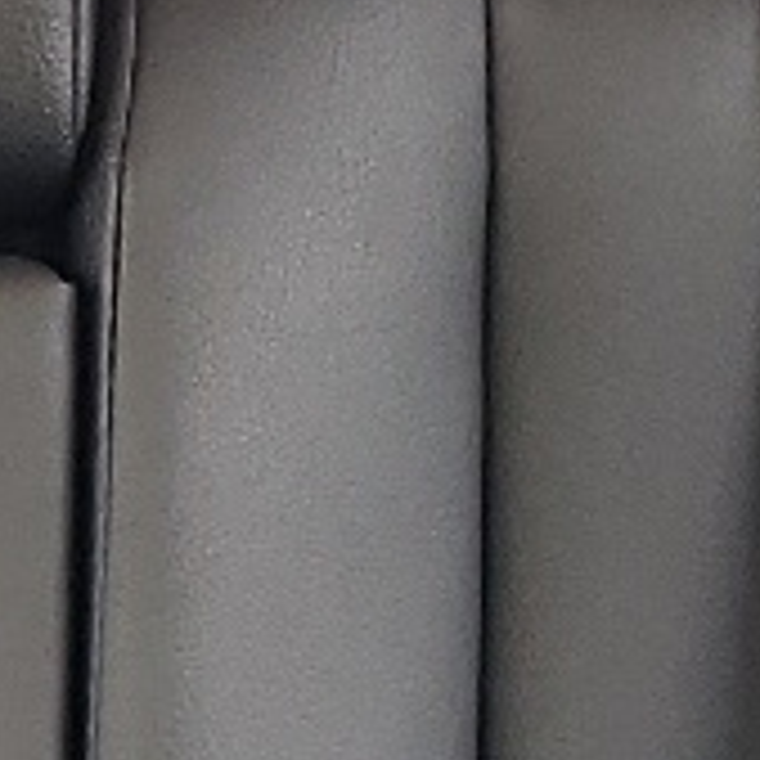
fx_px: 5415
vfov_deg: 7.9
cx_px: -580
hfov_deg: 7.8
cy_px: 1160
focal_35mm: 218
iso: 99
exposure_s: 1/60.2
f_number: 1.5
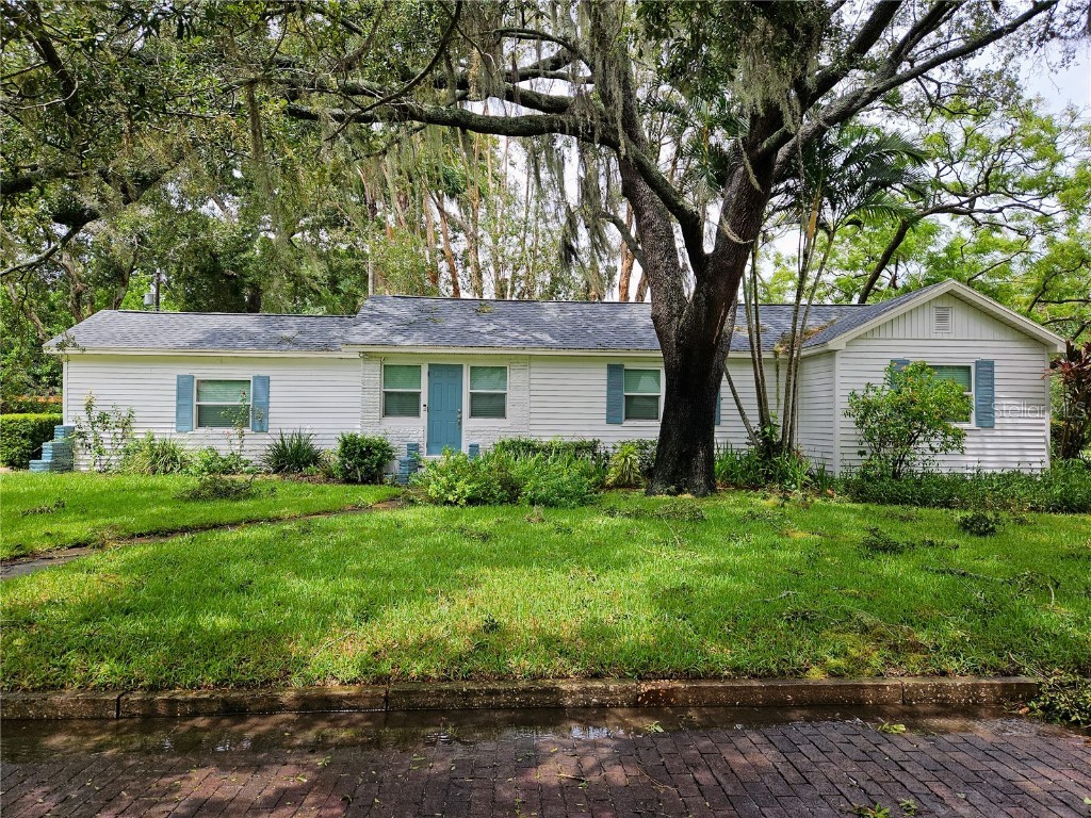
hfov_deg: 73.9
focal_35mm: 23
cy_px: 409
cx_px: 546
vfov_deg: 58.9
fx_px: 725
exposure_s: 1/973
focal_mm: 5.4
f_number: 1.8
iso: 25
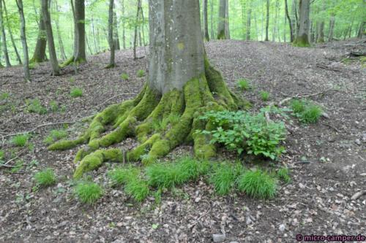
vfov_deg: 43.6
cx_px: 183
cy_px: 122
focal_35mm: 30
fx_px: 305
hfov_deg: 61.9
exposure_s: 1/80
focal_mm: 10.9
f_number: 3.5
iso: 1250
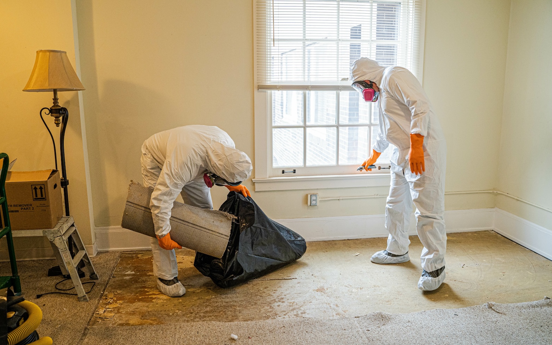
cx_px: 272
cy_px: 181
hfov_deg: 62.9
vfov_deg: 41.8
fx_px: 451
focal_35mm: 30
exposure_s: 1/160
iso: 1250
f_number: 4
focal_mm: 29
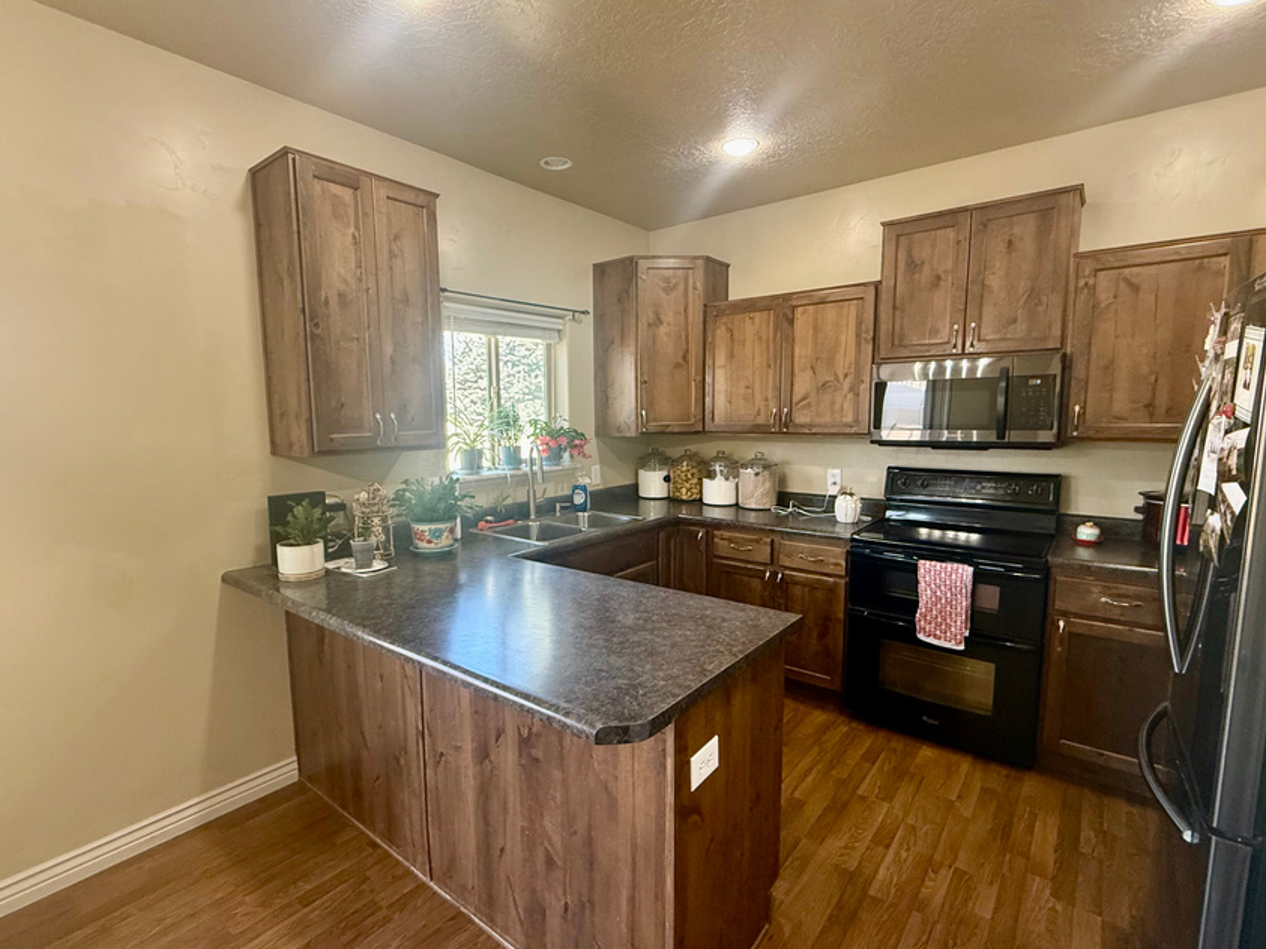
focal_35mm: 17
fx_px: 622
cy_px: 484
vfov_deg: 74.7
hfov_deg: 90.9
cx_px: 598
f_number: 2.2
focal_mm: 2.22
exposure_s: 1/120
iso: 320
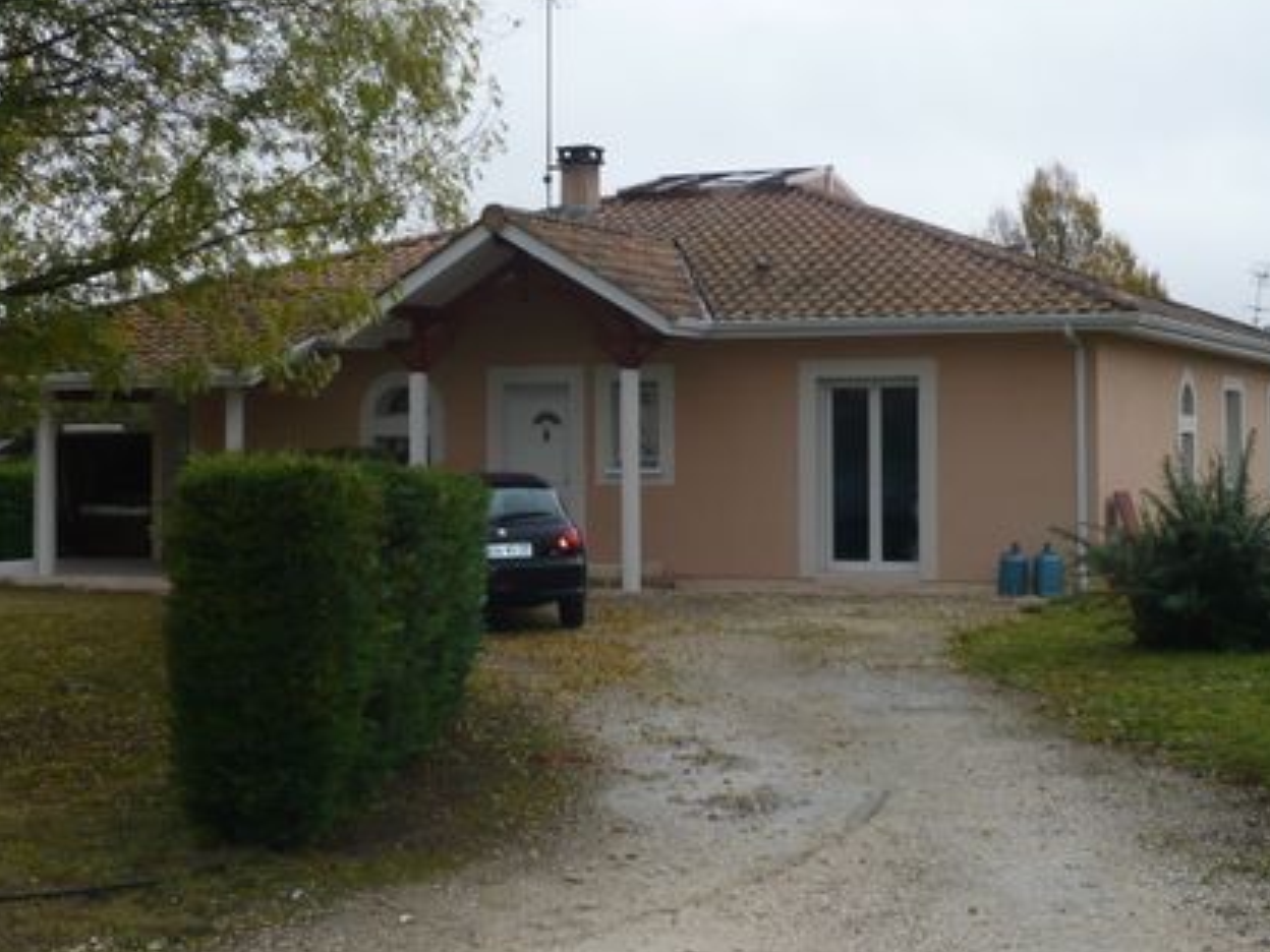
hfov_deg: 31.2
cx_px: 662
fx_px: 2275
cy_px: 354
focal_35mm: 62
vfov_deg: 23.6
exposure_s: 1/125
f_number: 3.4
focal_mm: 7
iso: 100
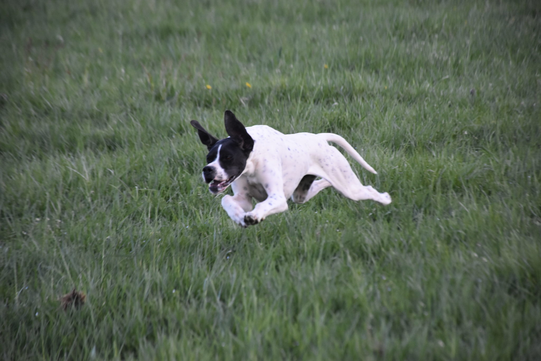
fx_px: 3155
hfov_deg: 9.8
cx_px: 270
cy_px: 180
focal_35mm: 210
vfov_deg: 6.5
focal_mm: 140
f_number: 5.6
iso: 1600
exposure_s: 1/1000
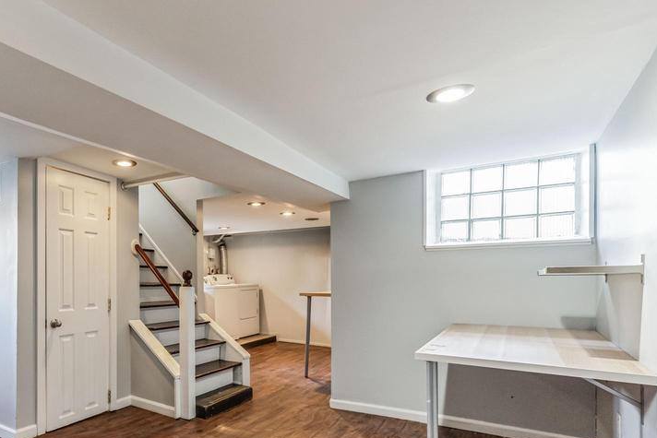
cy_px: 271
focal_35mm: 23
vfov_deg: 54.6
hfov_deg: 72.4
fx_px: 420
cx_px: 190
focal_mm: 16
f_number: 5.6
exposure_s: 1/10
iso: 1000
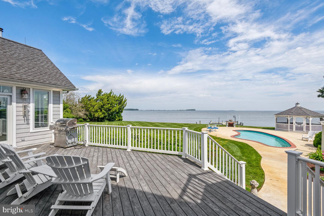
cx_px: 162
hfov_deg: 96.7
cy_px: 108
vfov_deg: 73.7
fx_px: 144
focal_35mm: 16
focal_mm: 16
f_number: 8
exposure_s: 1/1000
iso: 200
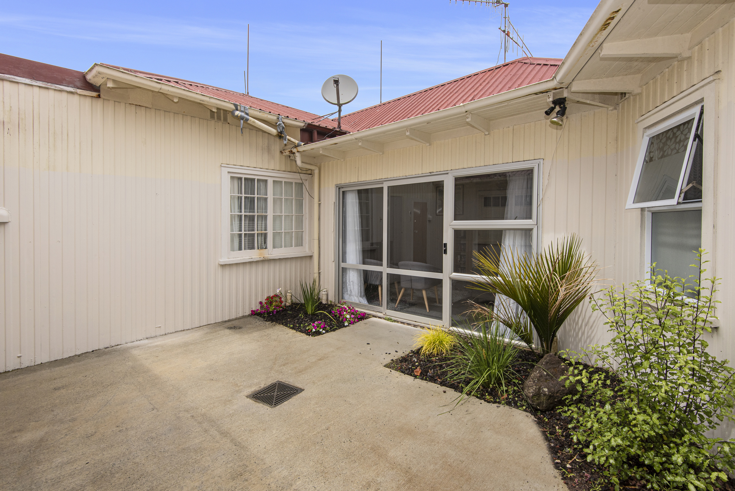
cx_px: 368
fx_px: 347
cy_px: 246
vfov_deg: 70.5
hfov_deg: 93.3
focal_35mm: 17
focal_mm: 17
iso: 200
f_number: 8
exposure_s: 1/160
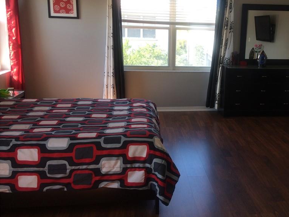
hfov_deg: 47.1
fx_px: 326
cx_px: 193
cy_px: 90
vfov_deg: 36.7
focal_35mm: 39
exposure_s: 1/60
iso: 32
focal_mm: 4.15
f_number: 2.2
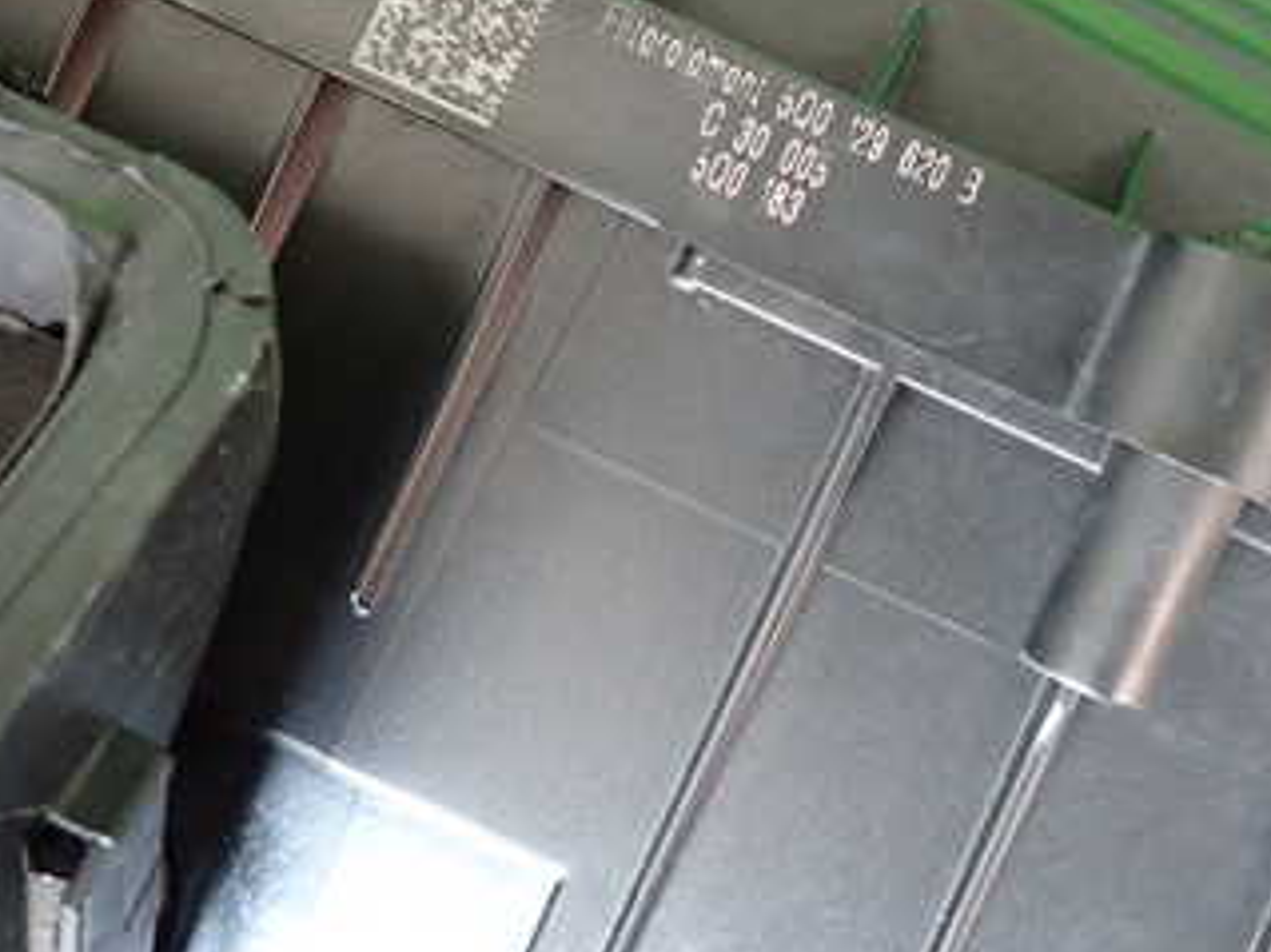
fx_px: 1725
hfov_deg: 40.0
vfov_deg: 30.6
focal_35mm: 47
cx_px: 841
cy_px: 299
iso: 640
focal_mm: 4.5
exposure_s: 1/60
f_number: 2
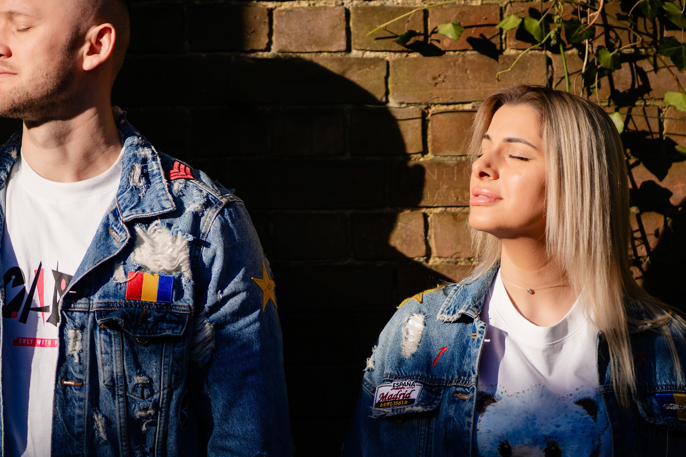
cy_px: 163
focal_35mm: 120
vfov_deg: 11.4
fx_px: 2287
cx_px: 264
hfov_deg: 17.0
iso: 125
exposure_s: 1/4000
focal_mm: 85
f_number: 1.8
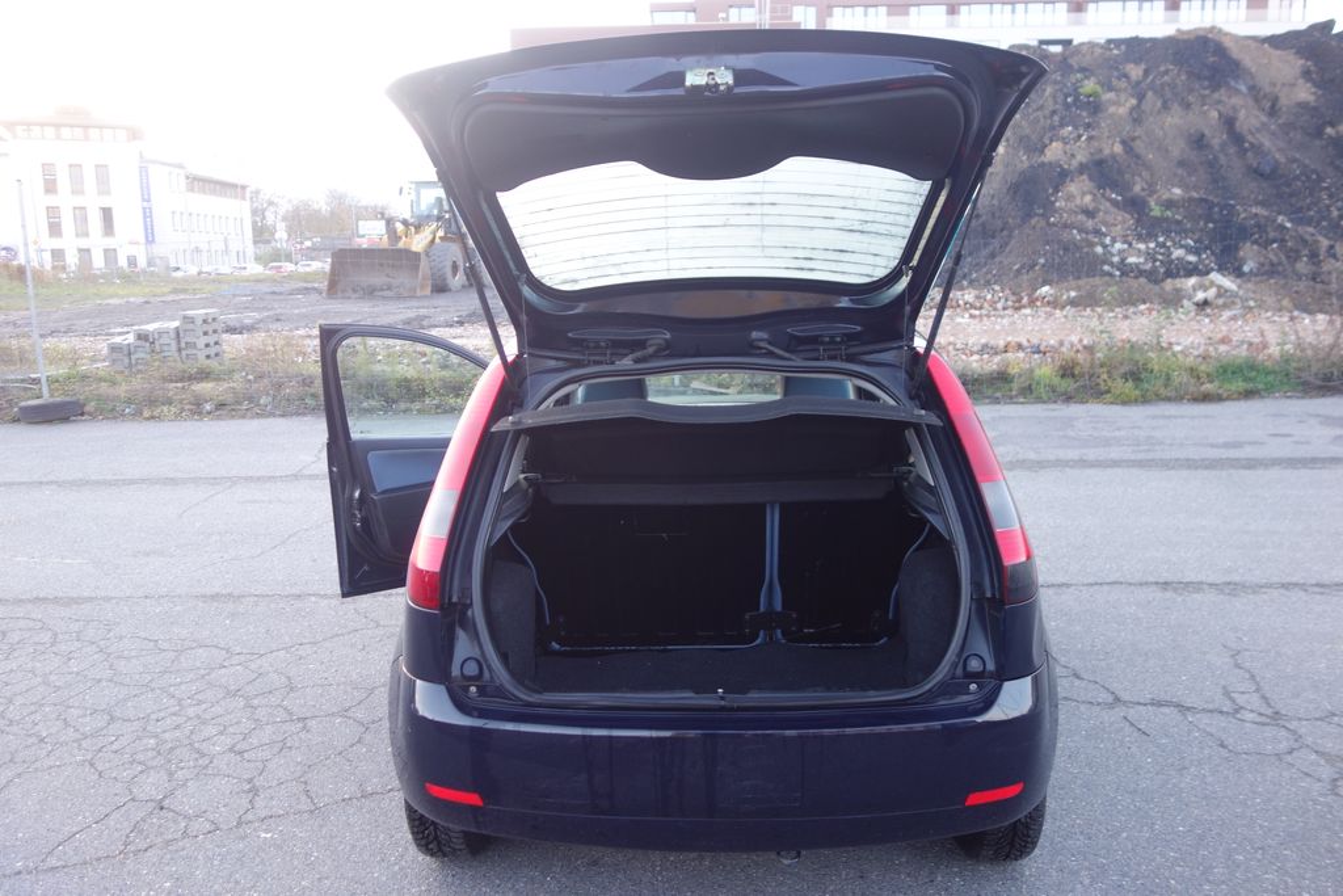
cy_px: 448
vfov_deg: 46.4
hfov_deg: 65.5
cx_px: 672
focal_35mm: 28
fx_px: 1045
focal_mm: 10.4
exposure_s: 1/60
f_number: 1.8
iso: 125
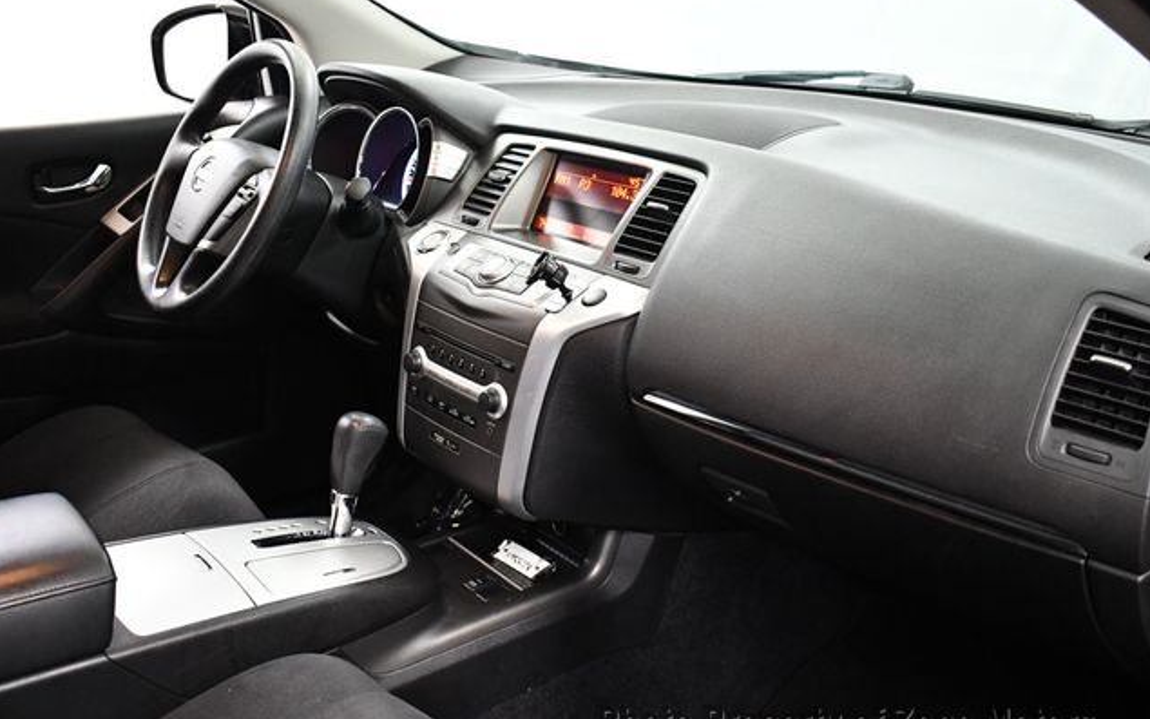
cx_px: 576
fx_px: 1160
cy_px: 368
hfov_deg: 52.7
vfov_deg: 34.4
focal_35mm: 37
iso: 3200
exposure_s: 1/100
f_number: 3.5
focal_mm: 18
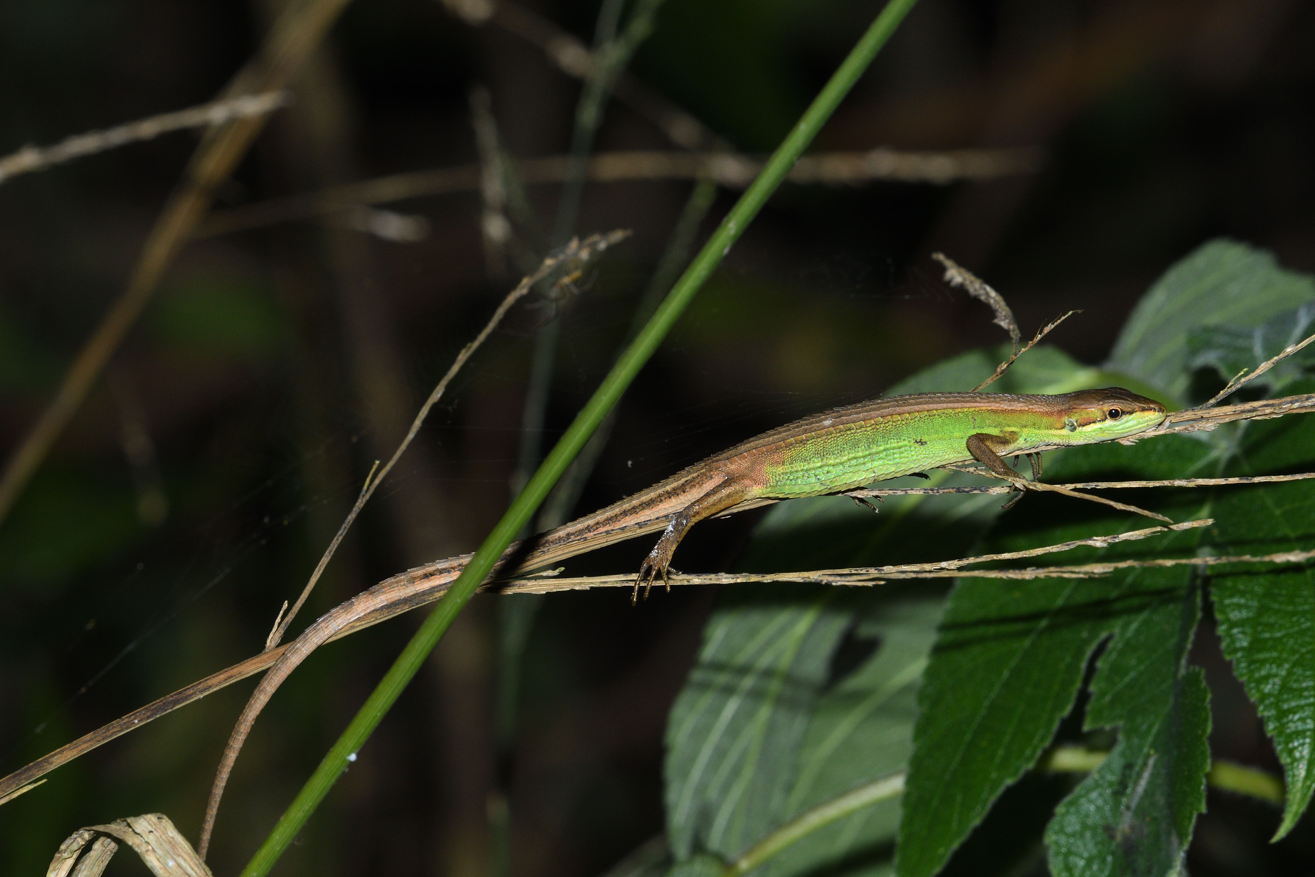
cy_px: 438
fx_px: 16436
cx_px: 658
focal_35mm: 450
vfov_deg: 3.1
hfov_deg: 4.6
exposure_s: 1/250
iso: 500
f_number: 16
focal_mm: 300
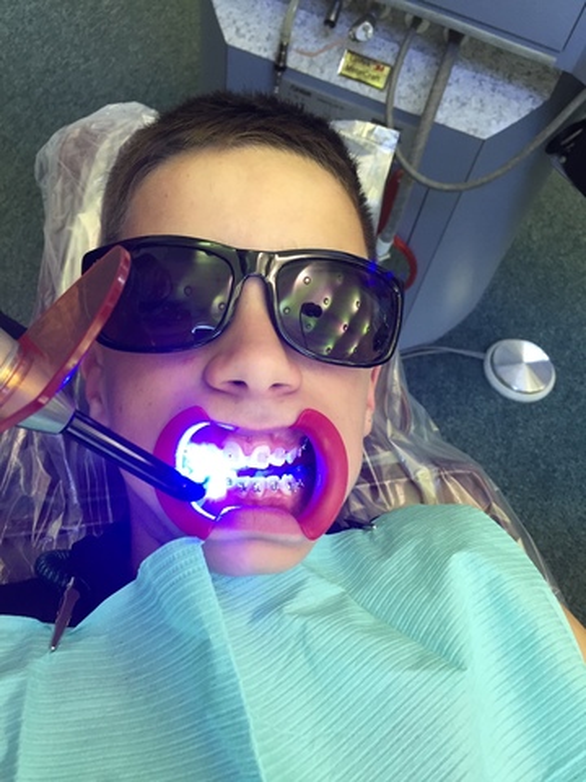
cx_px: 293
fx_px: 655
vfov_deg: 61.7
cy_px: 391
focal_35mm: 29
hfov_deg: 48.2
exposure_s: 1/30
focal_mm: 4.15
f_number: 2.2
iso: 100
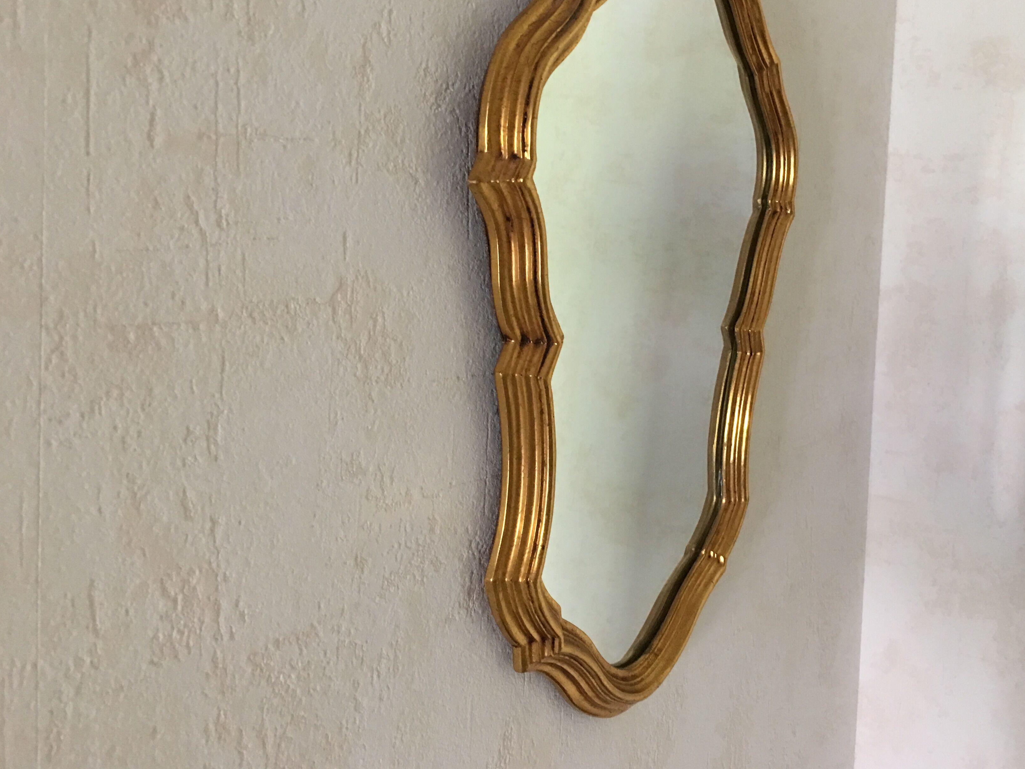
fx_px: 1066
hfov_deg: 50.9
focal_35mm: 36
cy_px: 308
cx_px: 634
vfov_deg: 39.5
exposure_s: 1/10
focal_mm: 4.15
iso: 80
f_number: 2.2
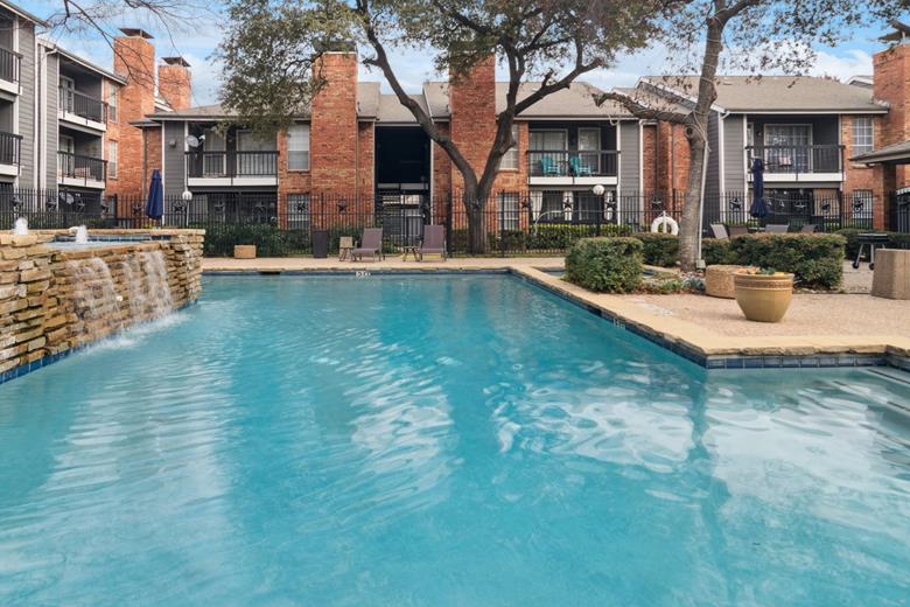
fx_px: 547
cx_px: 401
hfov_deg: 79.1
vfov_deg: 57.2
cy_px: 222
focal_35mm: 22
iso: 100
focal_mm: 11
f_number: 8
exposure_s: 1/80
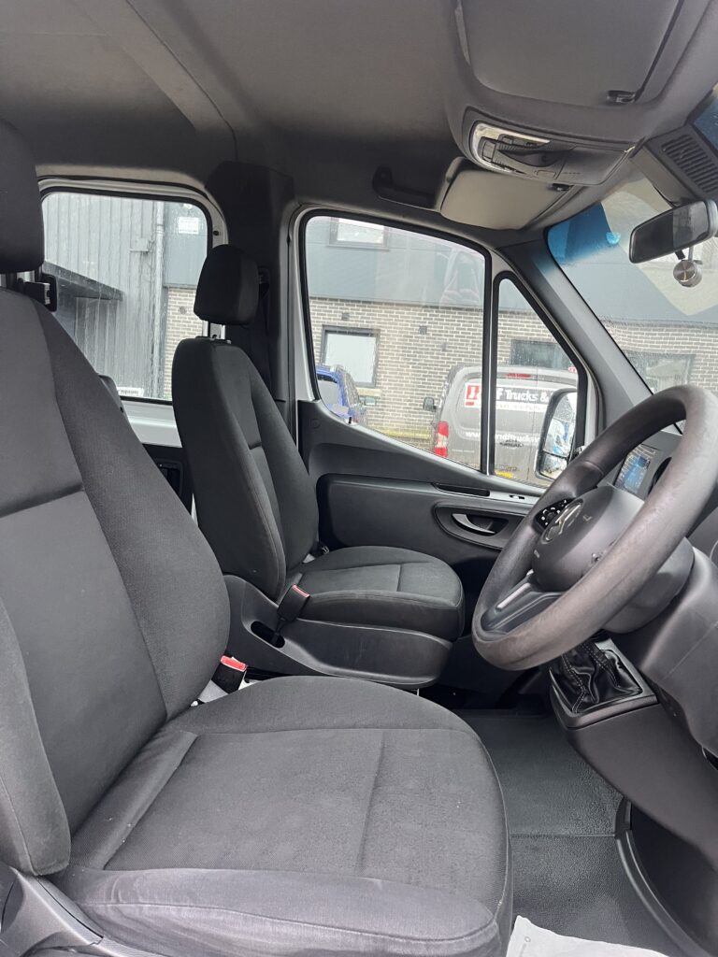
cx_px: 359
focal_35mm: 26
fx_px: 719
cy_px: 478
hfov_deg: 53.1
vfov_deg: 67.3
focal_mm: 5.1
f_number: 1.6
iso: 200
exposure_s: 1/60
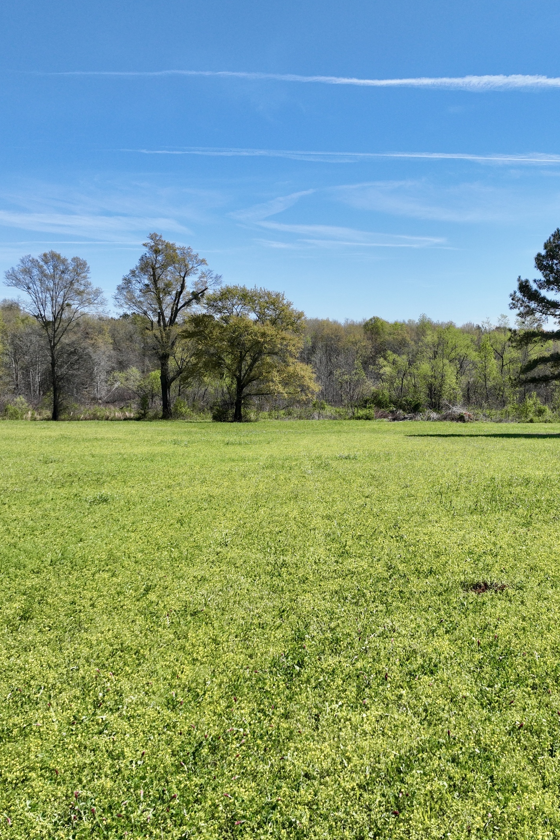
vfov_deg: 53.1
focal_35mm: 36
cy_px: 417
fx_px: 840
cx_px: 403
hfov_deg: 36.2
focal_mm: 12.29
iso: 100
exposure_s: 1/1600
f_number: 2.8
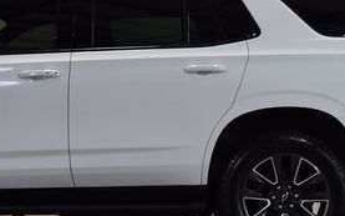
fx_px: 931
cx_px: 90
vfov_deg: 13.2
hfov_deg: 20.8
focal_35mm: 99
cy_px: 86
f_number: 4.5
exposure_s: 1/60
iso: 450
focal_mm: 28
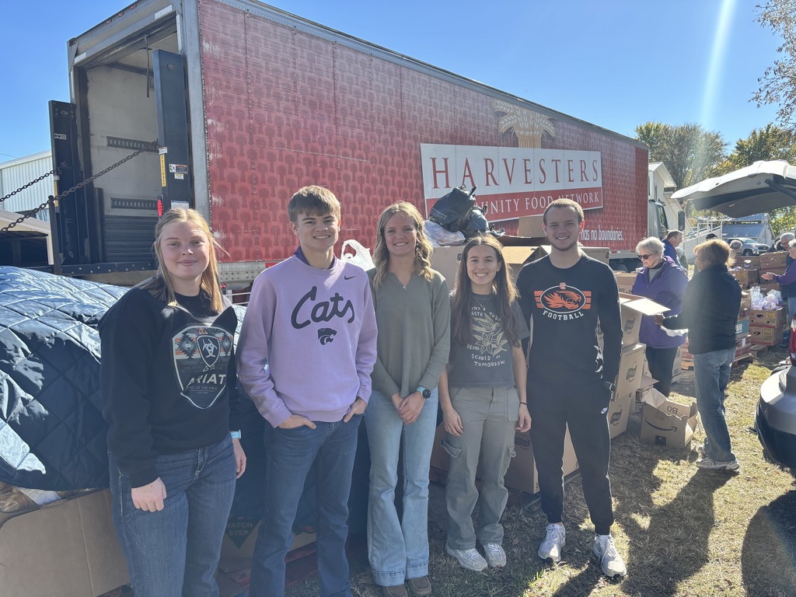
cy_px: 298
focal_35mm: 26
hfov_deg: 67.3
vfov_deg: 53.1
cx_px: 398
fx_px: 598
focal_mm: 5.96
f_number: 1.6
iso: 50
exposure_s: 1/880
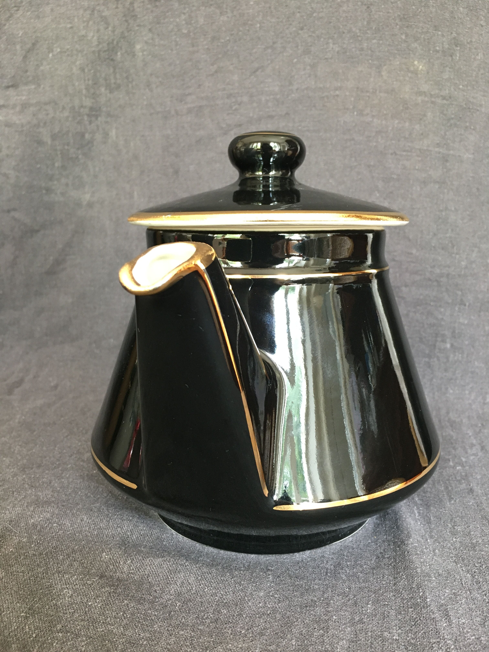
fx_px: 546
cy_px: 326
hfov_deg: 48.2
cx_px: 244
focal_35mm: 29
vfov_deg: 61.7
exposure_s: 1/33
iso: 160
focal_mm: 4.15
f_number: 2.2
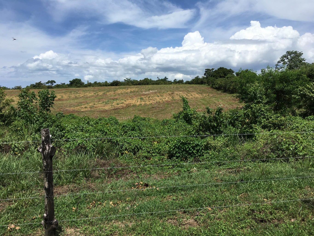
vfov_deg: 48.2
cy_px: 118
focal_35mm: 29
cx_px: 157
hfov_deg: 61.7
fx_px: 263
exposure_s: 1/2262
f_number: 2.2
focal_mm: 4.15
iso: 25
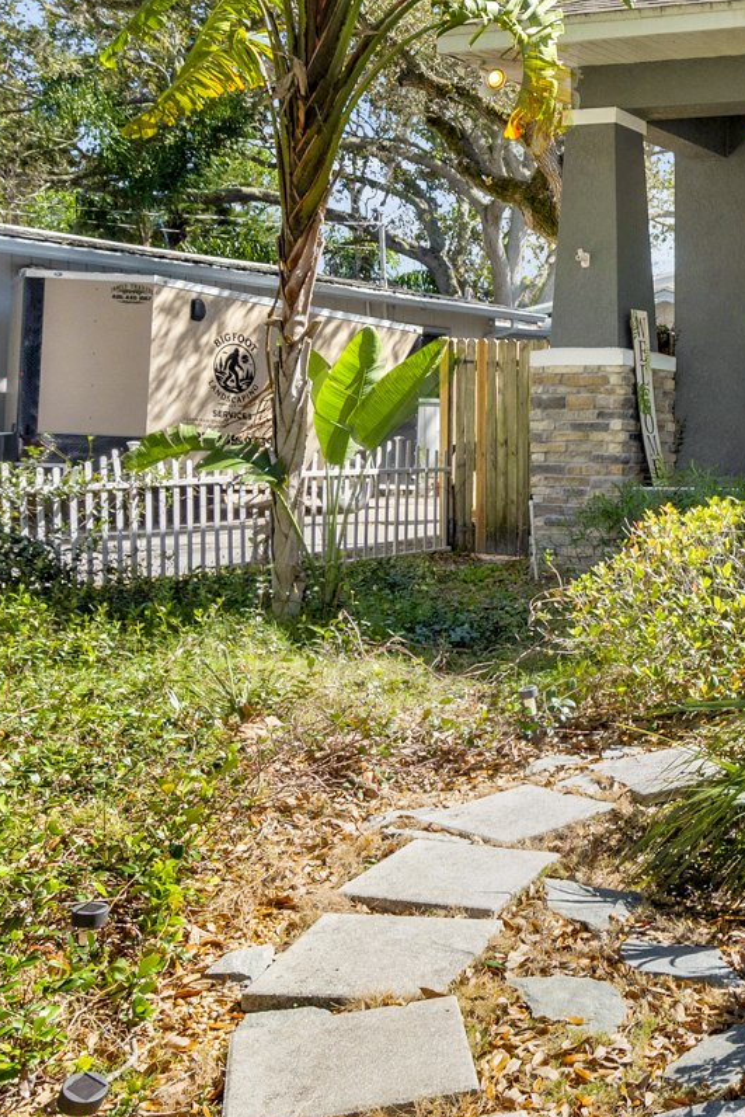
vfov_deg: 44.3
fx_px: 1365
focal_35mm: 44
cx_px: 1037
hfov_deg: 25.2
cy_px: 462
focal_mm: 14
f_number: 6.3
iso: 250
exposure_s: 1/800
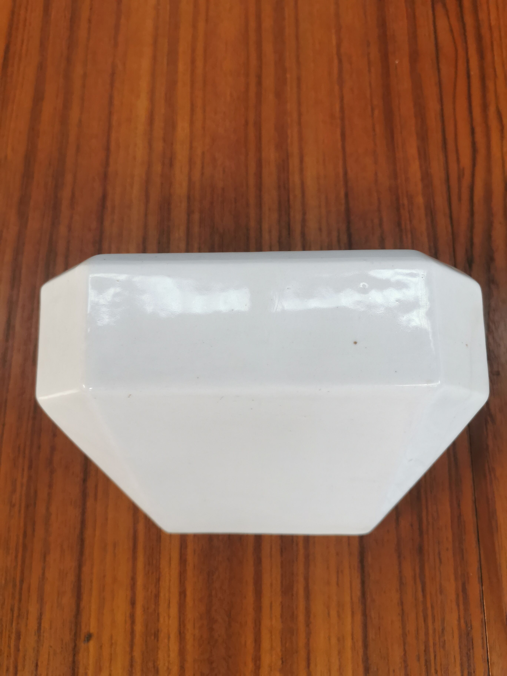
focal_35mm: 27
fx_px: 527
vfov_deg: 65.3
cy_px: 338
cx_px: 254
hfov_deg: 51.4
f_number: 1.8
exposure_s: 1/50
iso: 160
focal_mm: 5.58
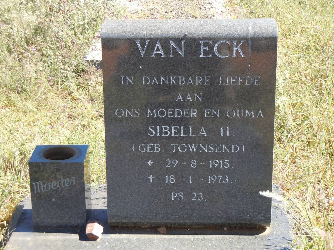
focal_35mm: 77
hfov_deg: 25.3
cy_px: 125
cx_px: 167
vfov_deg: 19.1
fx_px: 743
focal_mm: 13.9
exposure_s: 1/320
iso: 200
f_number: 4.3
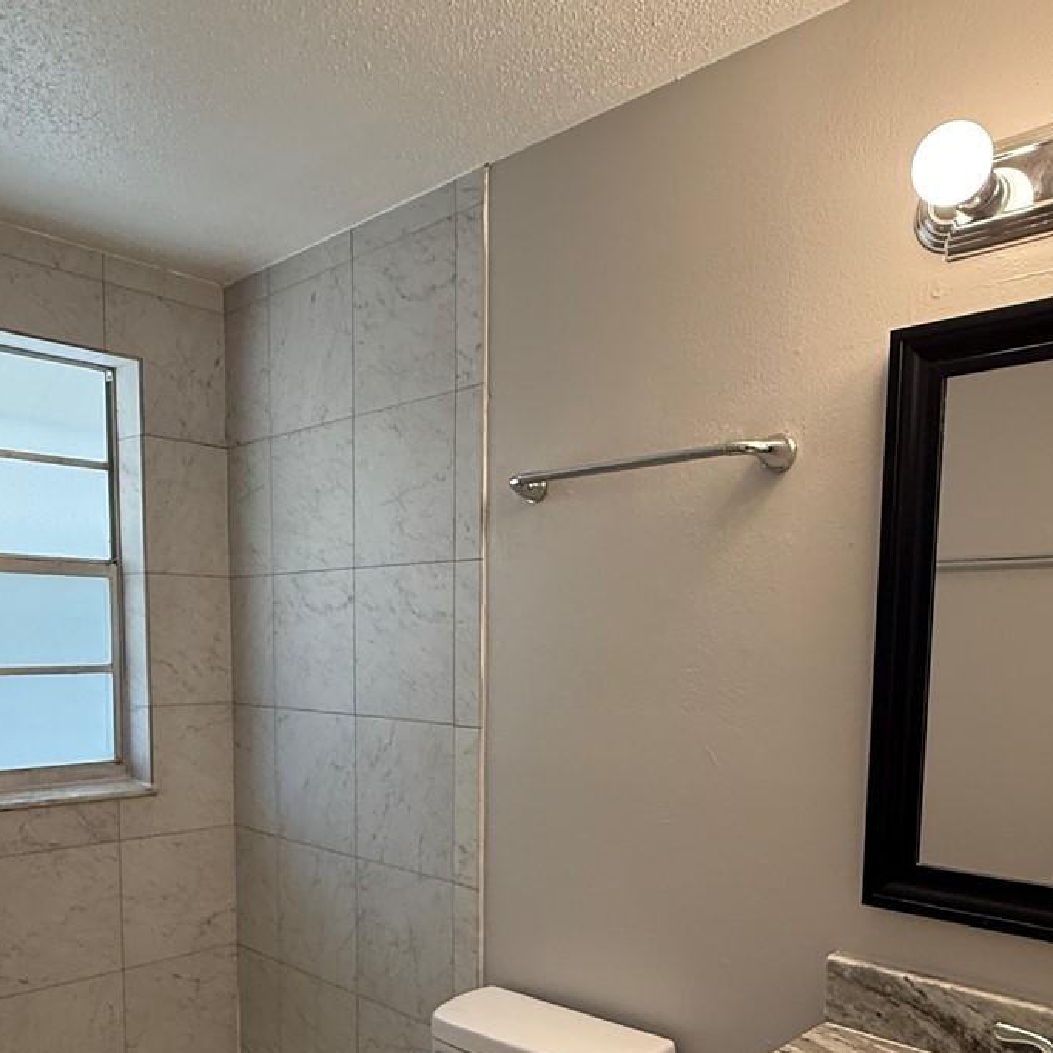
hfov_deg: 55.6
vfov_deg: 53.8
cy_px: 752
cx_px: 496
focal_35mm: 29
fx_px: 998
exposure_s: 1/120
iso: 200
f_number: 2.2
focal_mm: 2.22
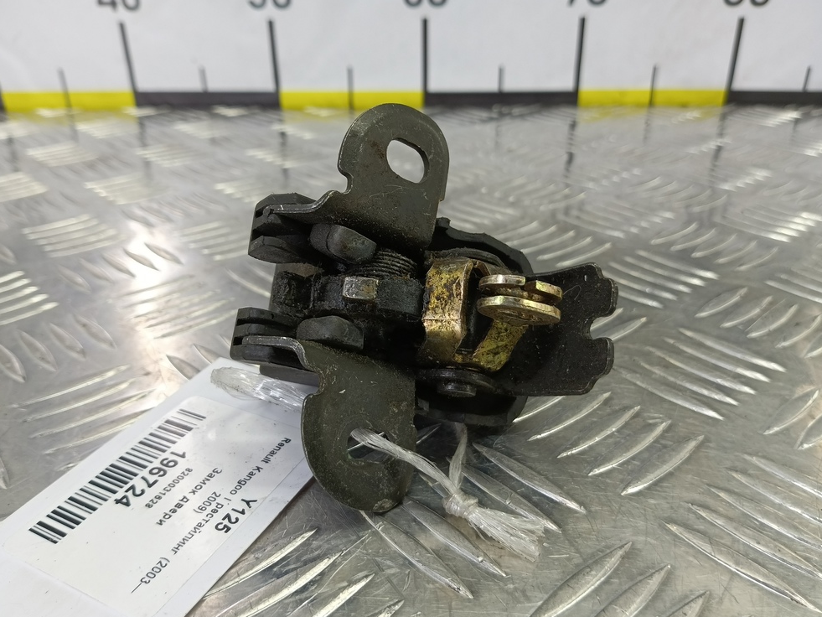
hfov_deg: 71.6
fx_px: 570
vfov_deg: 56.8
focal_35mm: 24
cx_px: 407
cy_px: 321
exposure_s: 1/50
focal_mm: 4.11
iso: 140
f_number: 1.6
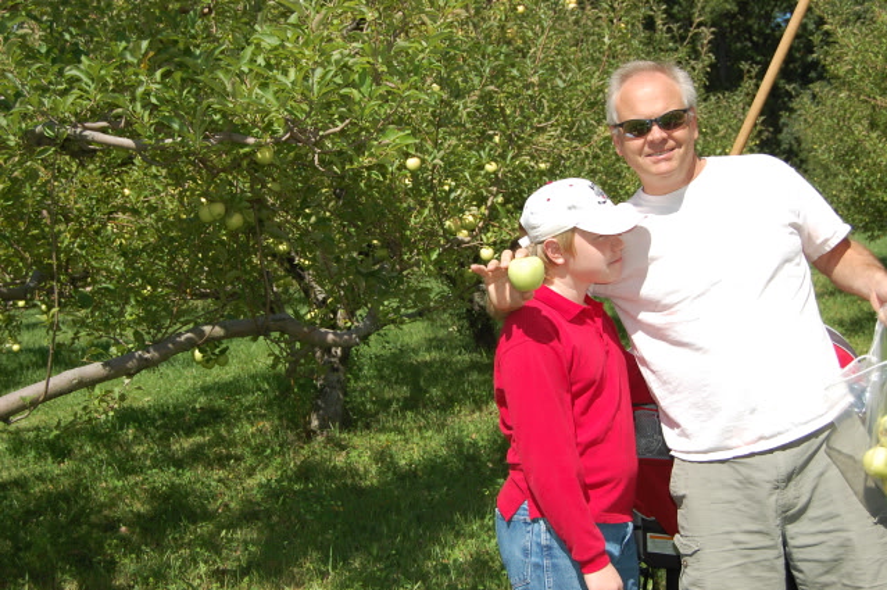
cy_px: 295
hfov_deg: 38.9
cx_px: 444
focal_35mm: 51
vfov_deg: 26.4
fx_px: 1256
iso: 200
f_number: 6.3
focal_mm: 34
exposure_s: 1/500
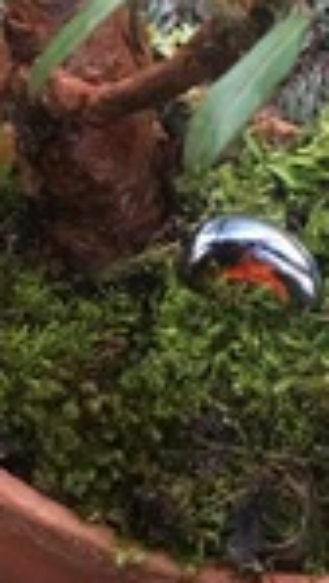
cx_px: 94
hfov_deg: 11.9
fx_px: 1579
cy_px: 90
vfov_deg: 20.6
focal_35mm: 102
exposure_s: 1/30
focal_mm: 4.15
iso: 200
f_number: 2.2
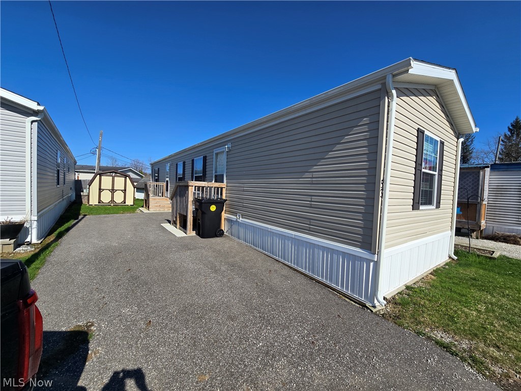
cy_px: 196
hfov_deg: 106.2
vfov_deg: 89.9
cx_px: 260
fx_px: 196
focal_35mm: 13
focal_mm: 2.2
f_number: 2.2
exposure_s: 1/2760
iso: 50
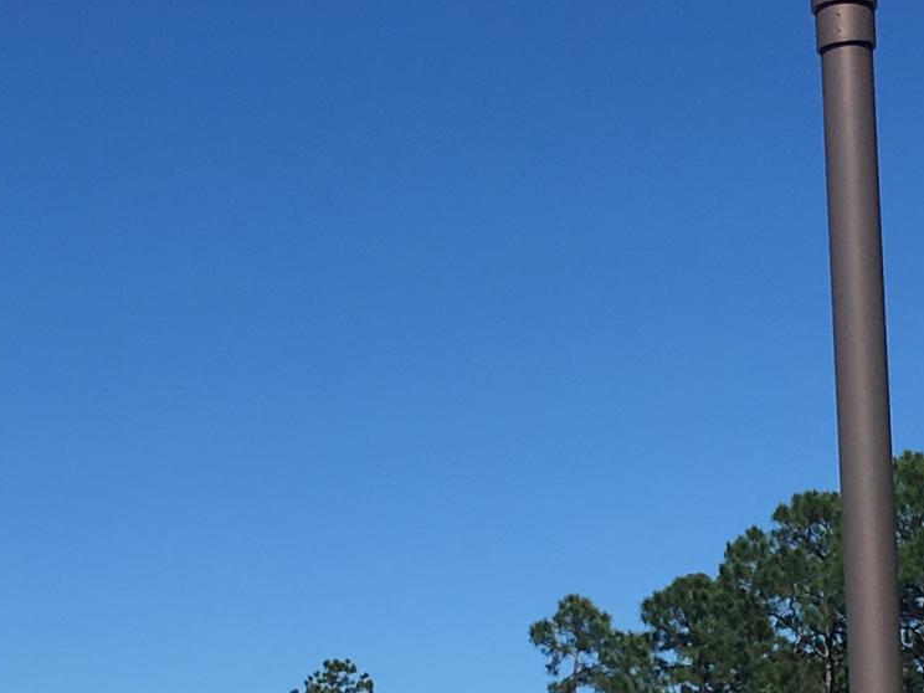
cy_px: 600
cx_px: 540
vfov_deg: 12.6
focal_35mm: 117
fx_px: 3123
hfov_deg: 16.8
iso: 25
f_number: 2.2
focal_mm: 4.15
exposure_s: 1/2564
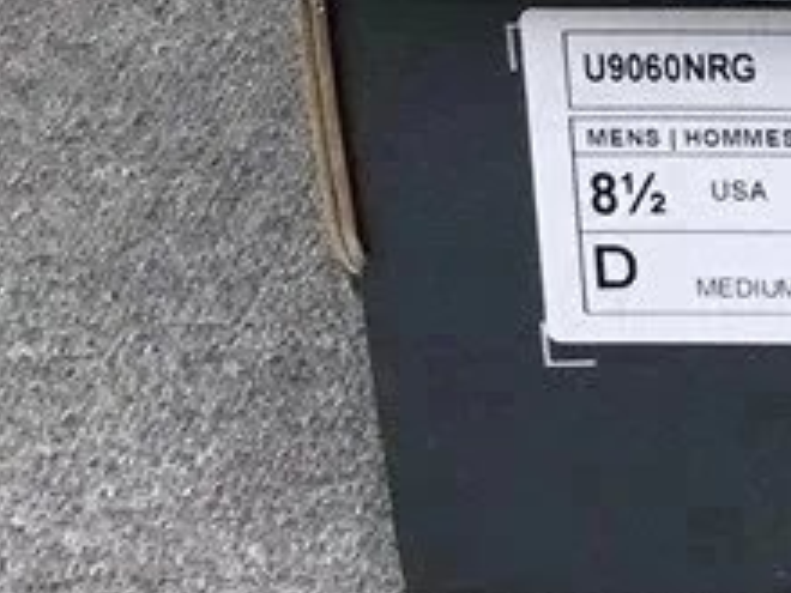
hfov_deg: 14.3
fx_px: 2902
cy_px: -408
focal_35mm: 127
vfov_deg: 11.0
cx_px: 1269
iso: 25
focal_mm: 3.3
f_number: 2.4
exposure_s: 1/249
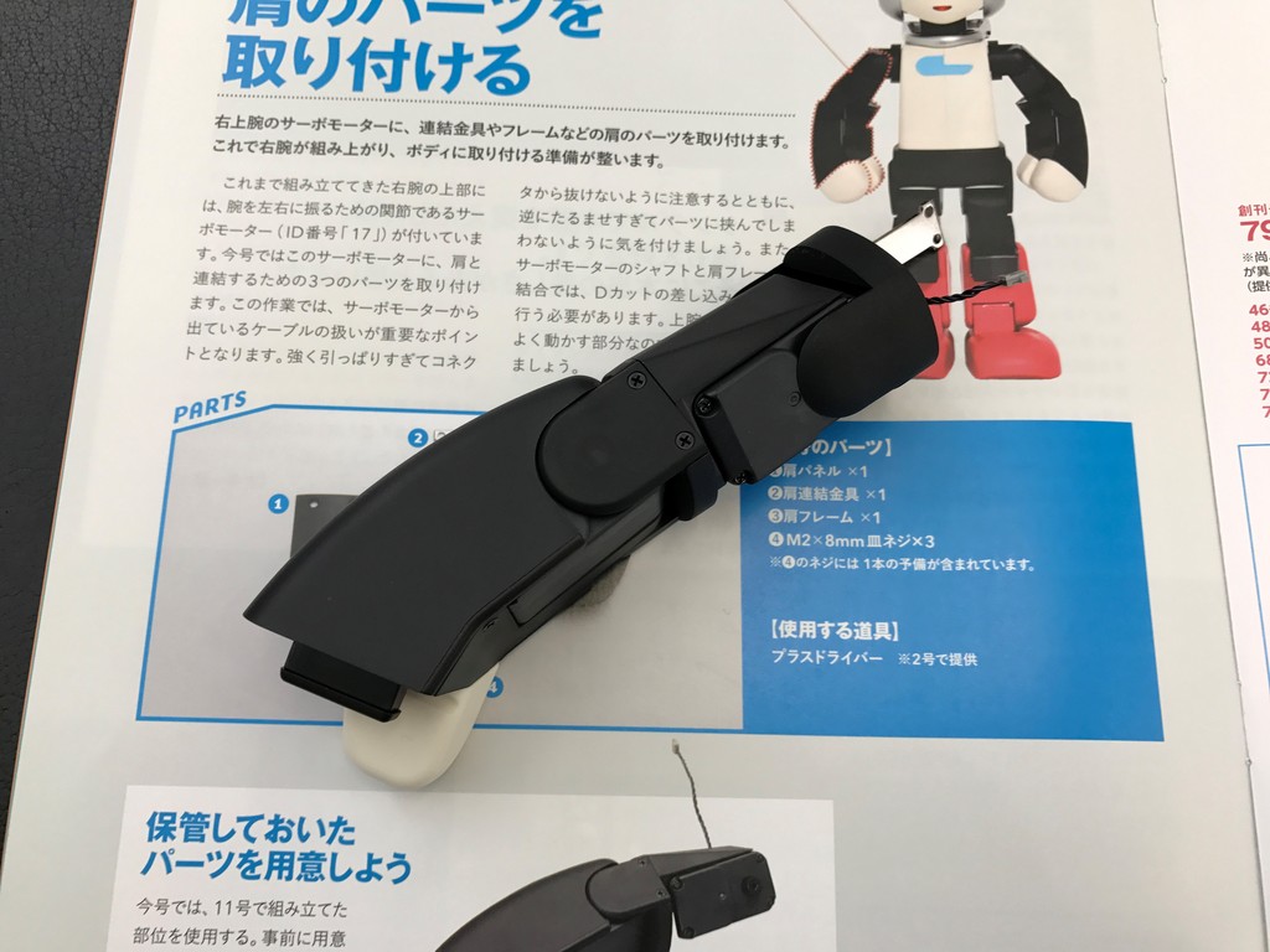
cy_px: 476
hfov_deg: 63.4
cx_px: 635
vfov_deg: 49.7
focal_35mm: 28
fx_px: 1027
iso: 25
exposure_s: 1/100
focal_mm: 3.99
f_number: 1.8
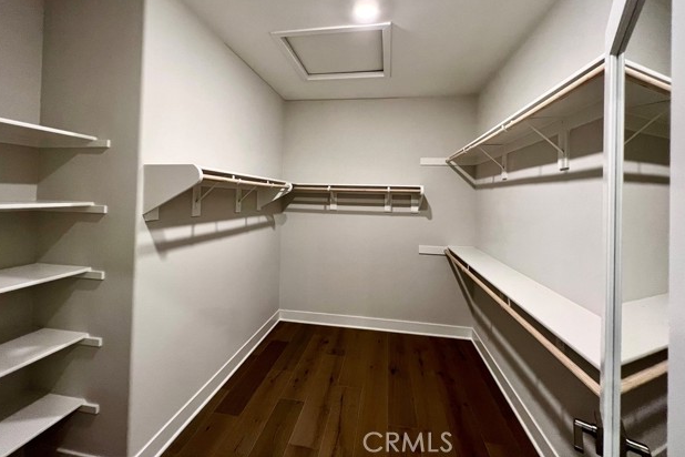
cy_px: 192
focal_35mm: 14
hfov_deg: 104.3
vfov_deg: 80.6
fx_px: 266
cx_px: 339
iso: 200
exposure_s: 1/60
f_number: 1.8
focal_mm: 1.57
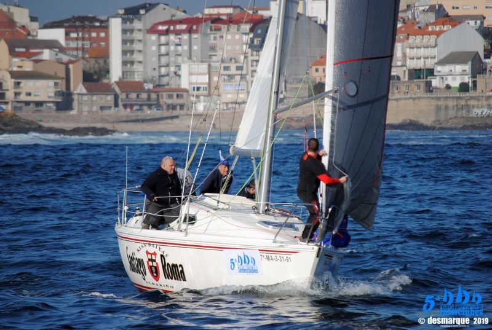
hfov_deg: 6.9
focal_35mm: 300
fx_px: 4108
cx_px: 246
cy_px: 165
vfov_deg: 4.6
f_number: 5.6
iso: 200
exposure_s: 1/1250
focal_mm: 200
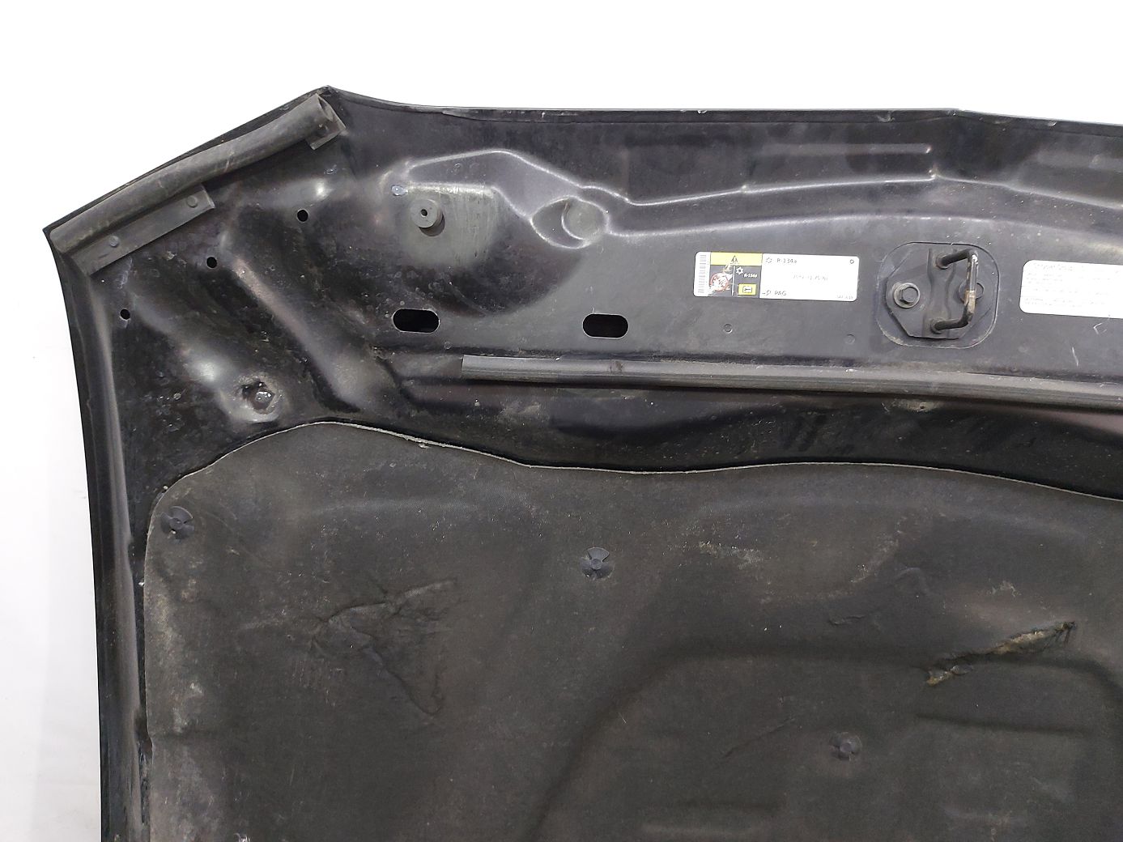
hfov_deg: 71.6
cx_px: 562
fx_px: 779
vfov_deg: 56.8
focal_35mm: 24
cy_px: 421
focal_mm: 5.23
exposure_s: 1/50
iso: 250
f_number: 1.8
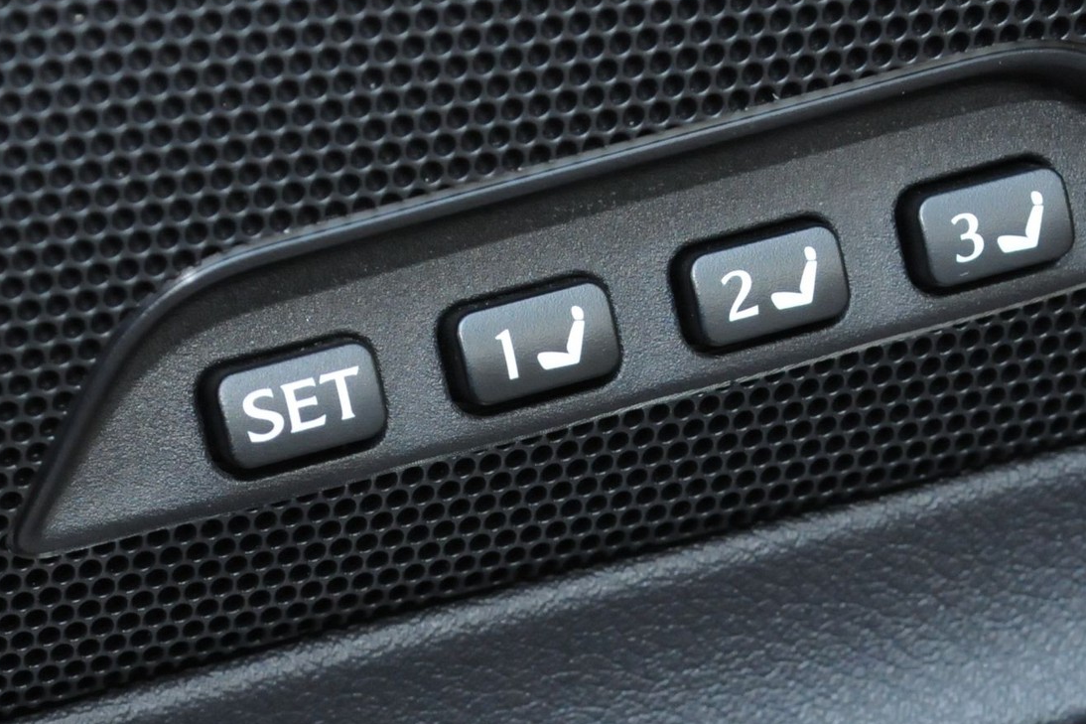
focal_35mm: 154
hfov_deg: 13.3
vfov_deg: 8.8
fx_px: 4649
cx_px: 644
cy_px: 766
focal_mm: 45
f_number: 8
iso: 1250
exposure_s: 1/60
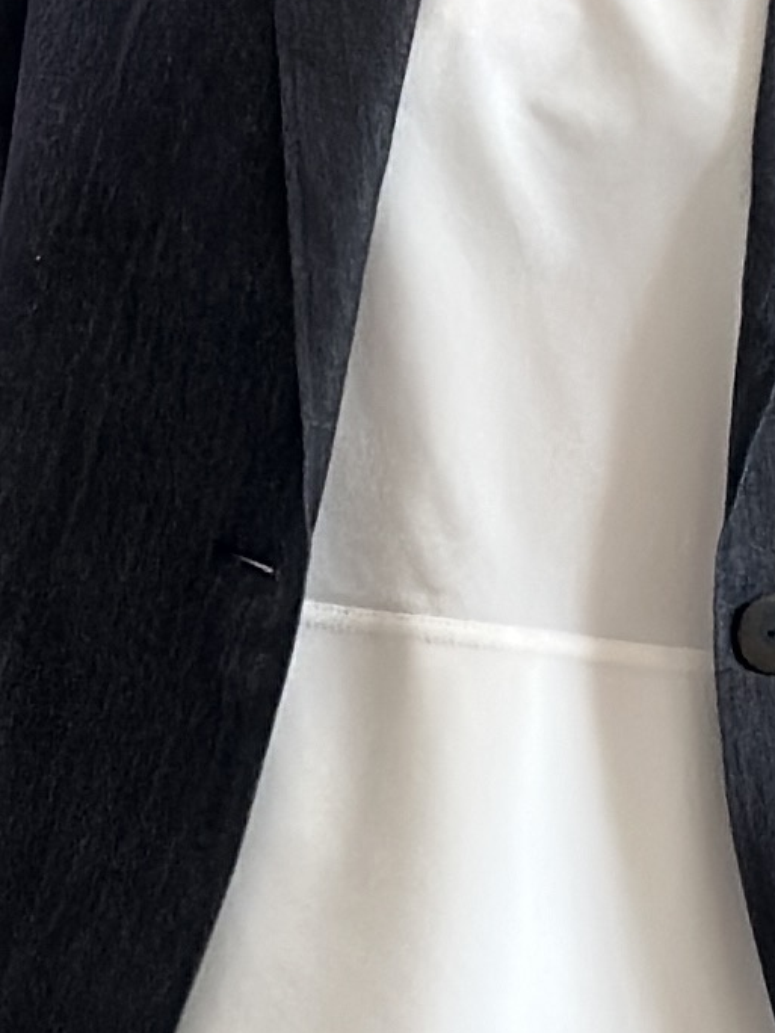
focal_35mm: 283
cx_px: -24
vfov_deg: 7.0
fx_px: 8448
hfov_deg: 5.2
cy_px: 1186
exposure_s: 1/129
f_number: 1.78
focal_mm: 6.86
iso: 125
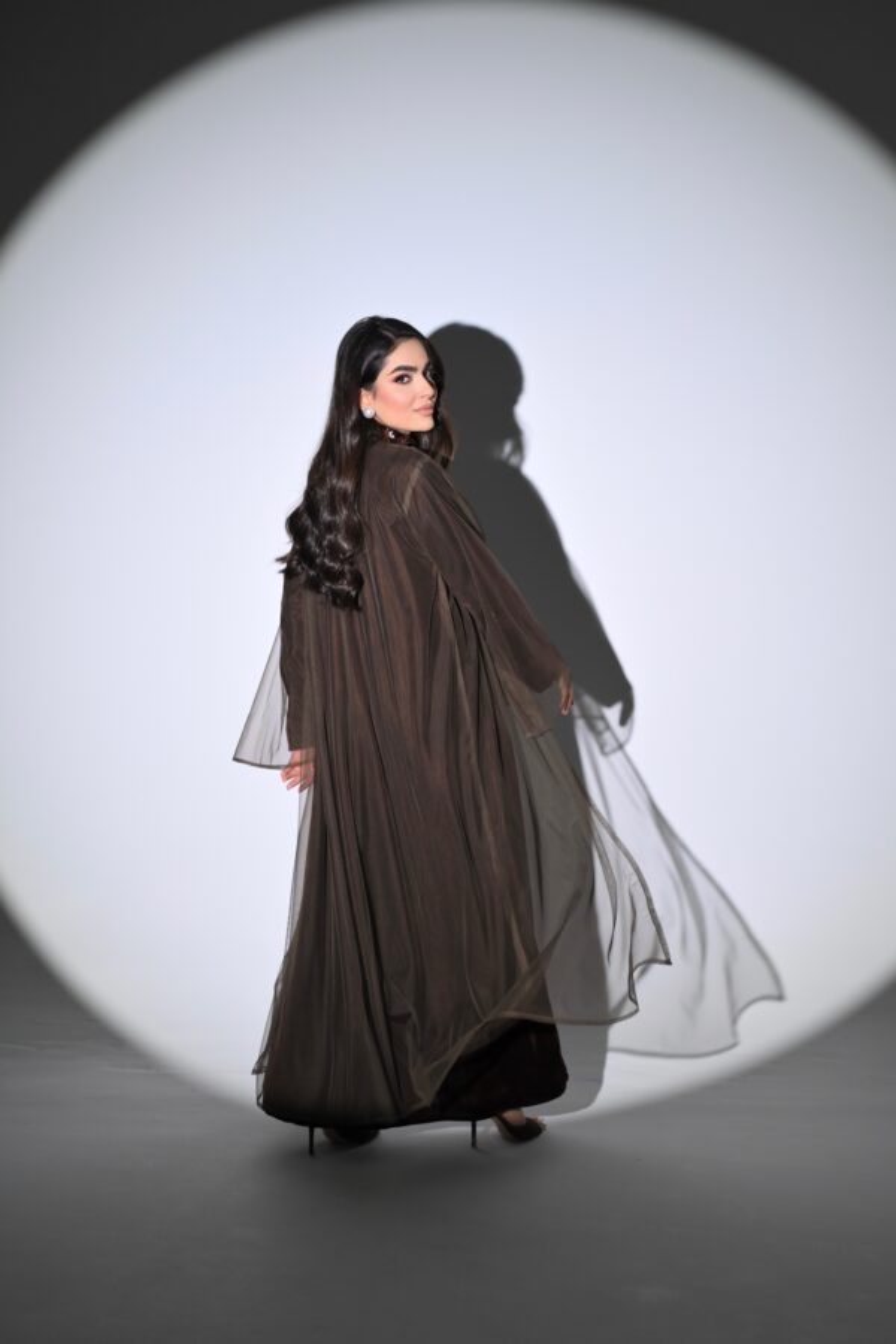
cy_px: 672
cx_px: 448
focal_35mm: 43
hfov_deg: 31.2
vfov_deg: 45.4
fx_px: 1605
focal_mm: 43
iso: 500
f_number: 4
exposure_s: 1/200
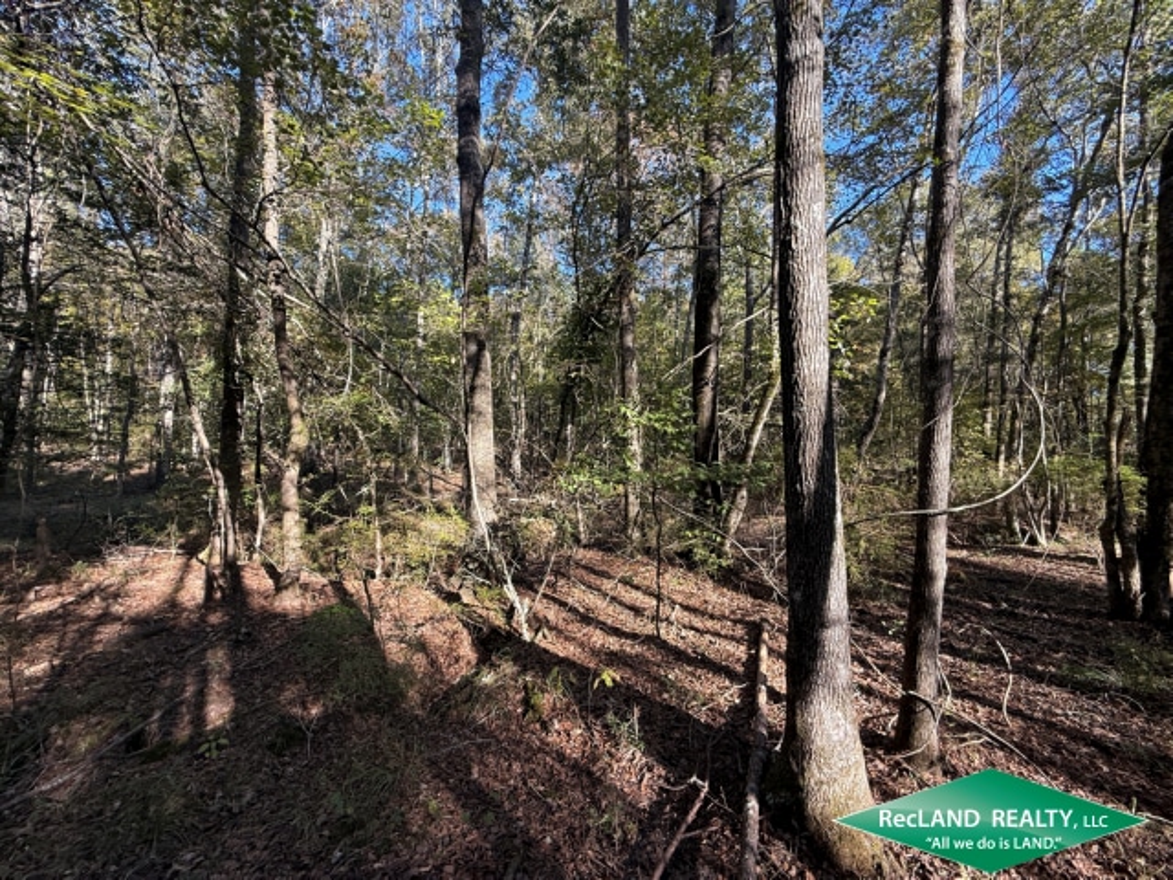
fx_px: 474
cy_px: 440
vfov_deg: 85.7
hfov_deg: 102.1
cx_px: 586
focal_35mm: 14
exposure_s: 1/138
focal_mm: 2.22
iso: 50
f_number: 2.2
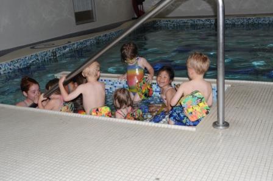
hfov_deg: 45.0
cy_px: 90
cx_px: 136
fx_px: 329
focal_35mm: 44
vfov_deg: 30.7
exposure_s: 1/60
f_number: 8
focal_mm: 29
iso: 400
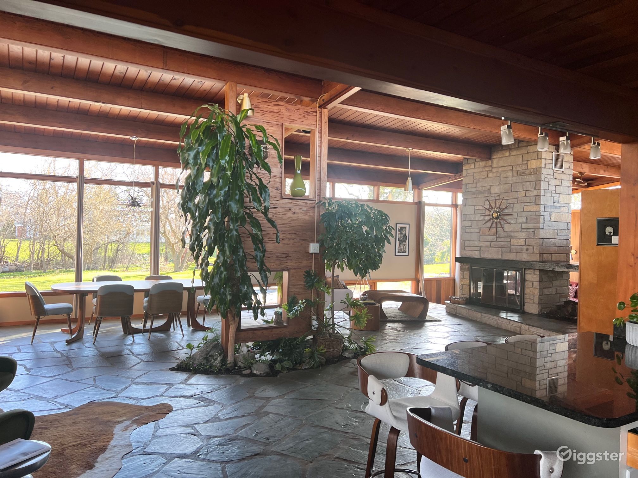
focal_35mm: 26
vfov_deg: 53.1
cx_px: 319
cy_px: 239
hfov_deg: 67.3
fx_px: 479
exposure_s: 1/121
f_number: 1.5
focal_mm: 5.7
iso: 80
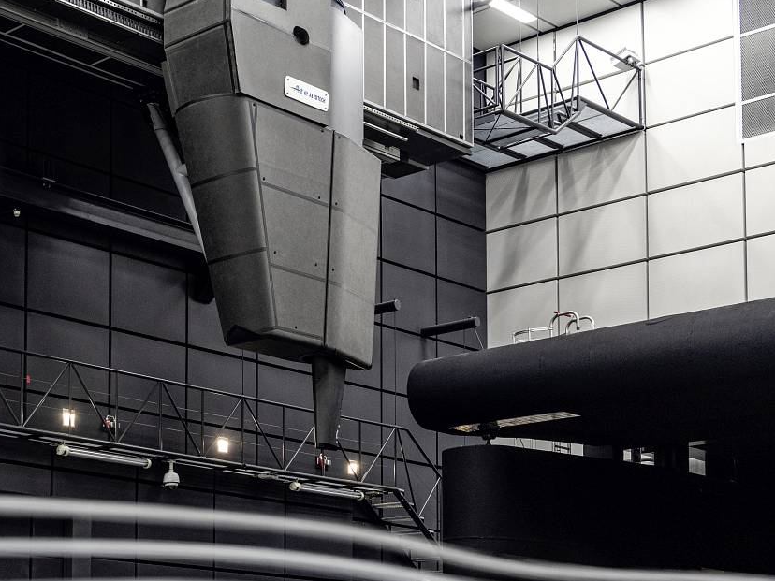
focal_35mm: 72
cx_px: -92
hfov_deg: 25.0
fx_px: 1612
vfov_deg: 19.7
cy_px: 605
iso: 400
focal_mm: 31
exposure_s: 1/13
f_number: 8
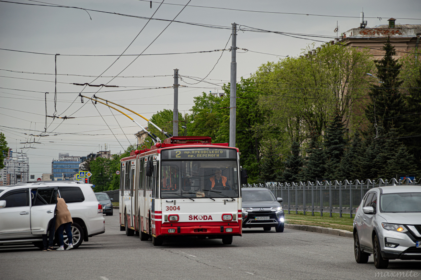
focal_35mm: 158
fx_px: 1840
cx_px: 210
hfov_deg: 13.1
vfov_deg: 8.7
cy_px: 140
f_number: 5.6
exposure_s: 1/250
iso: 200
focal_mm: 105
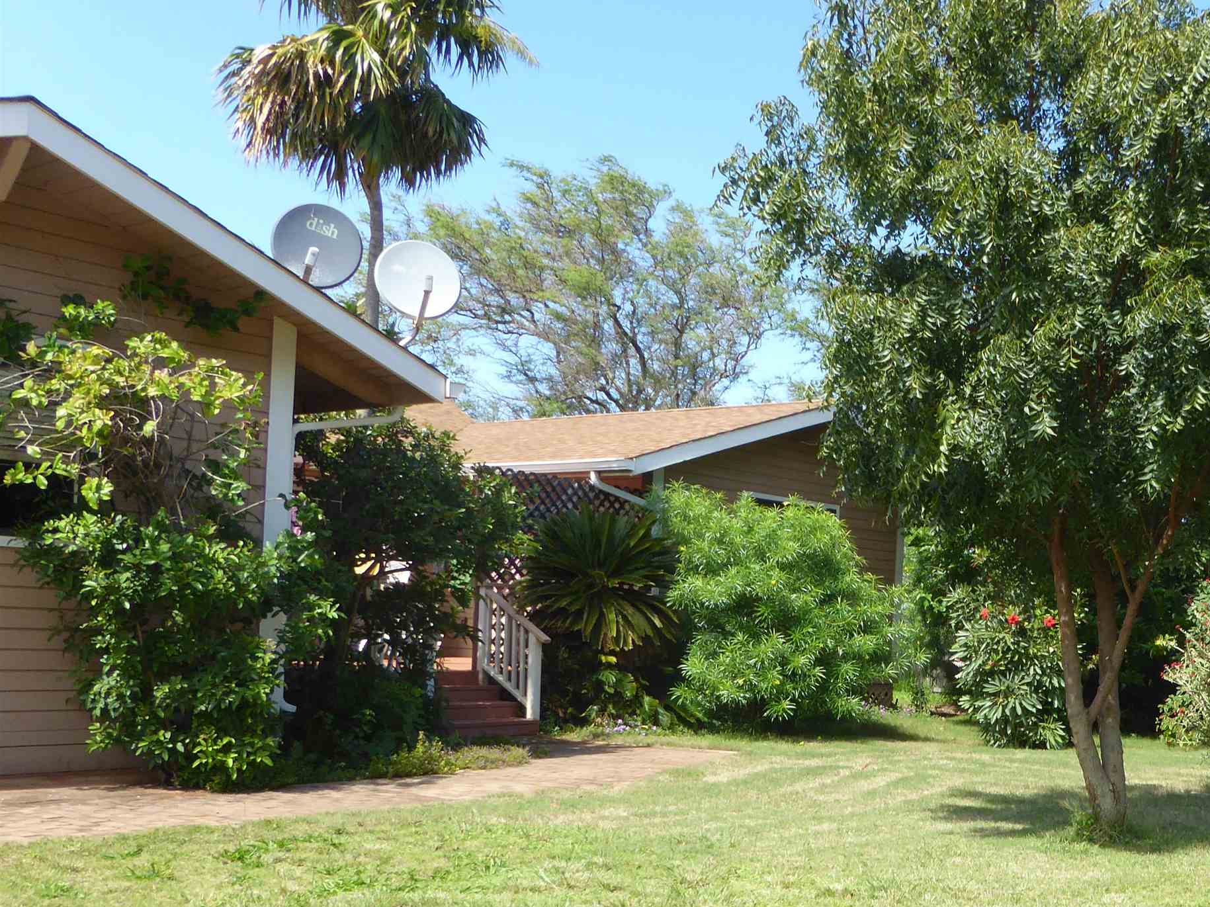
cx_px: 1016
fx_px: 1468
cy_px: 645
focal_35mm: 42
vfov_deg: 33.8
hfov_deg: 42.2
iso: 100
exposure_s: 1/250
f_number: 3.3
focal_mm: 4.3
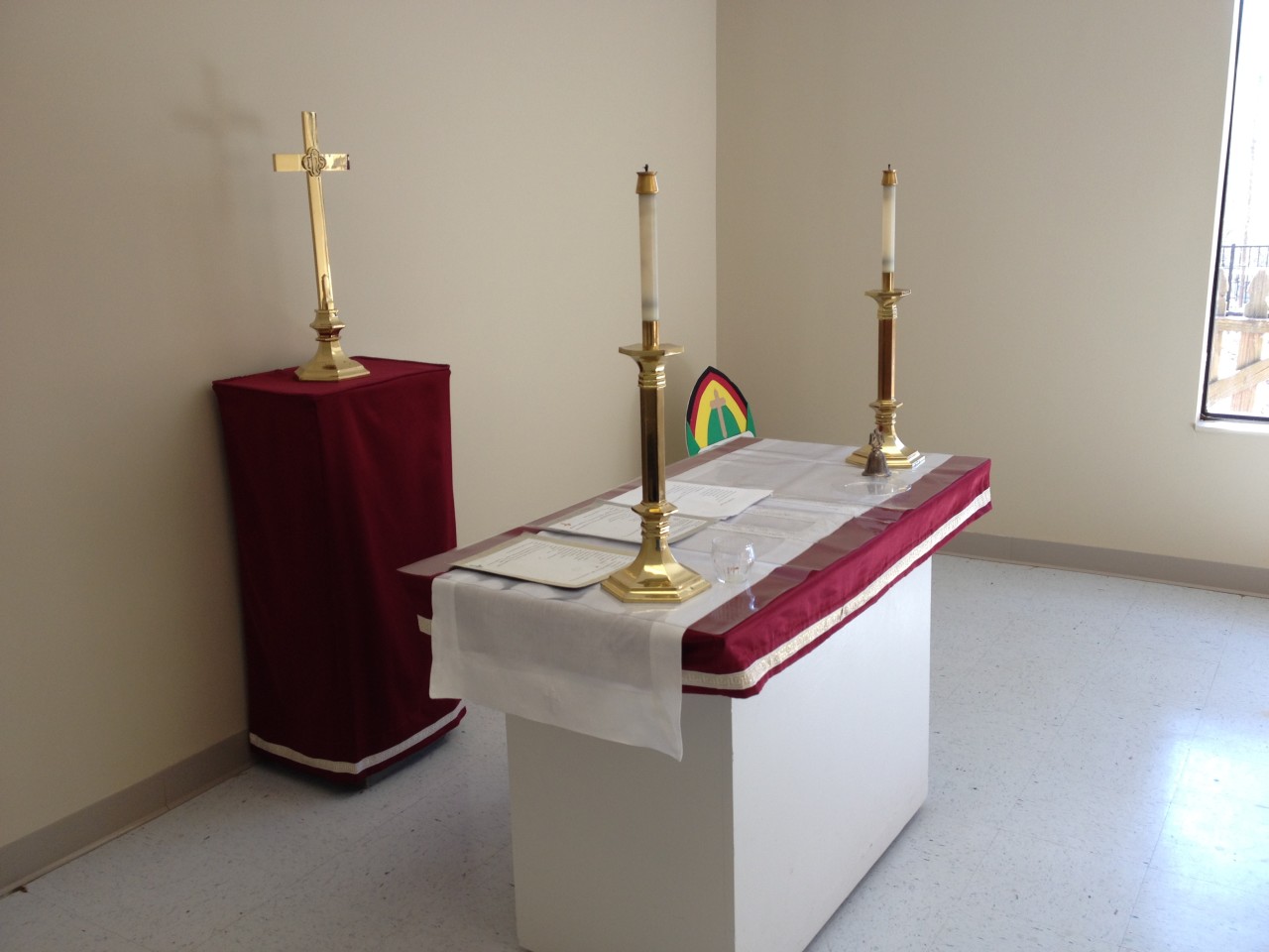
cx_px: 634
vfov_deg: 40.7
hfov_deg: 52.6
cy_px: 476
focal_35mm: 35
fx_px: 1283
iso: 50
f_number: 2.4
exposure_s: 1/40
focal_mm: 4.28
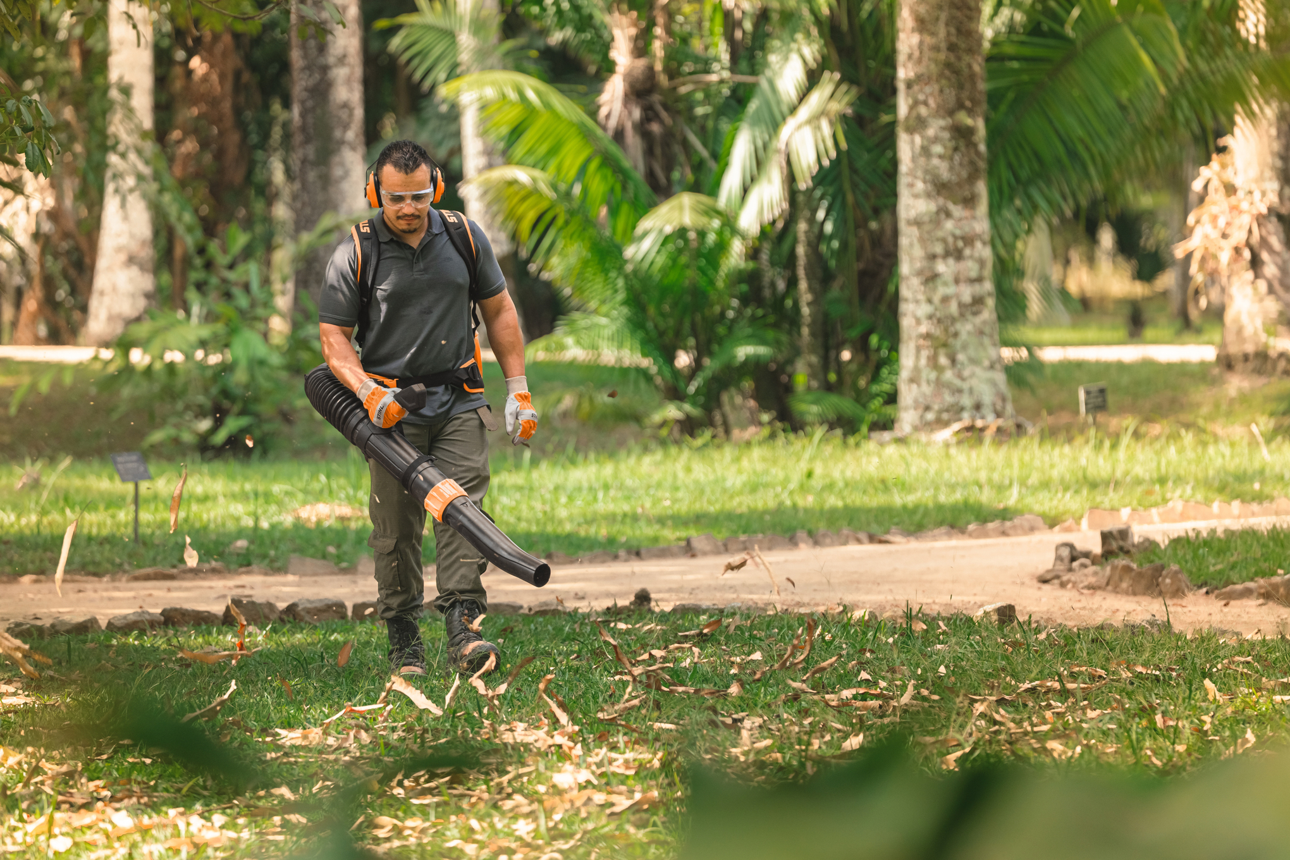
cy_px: 430
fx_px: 7166
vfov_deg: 6.9
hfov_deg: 10.3
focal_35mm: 200
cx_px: 645
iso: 640
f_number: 4
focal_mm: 200
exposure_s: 1/640
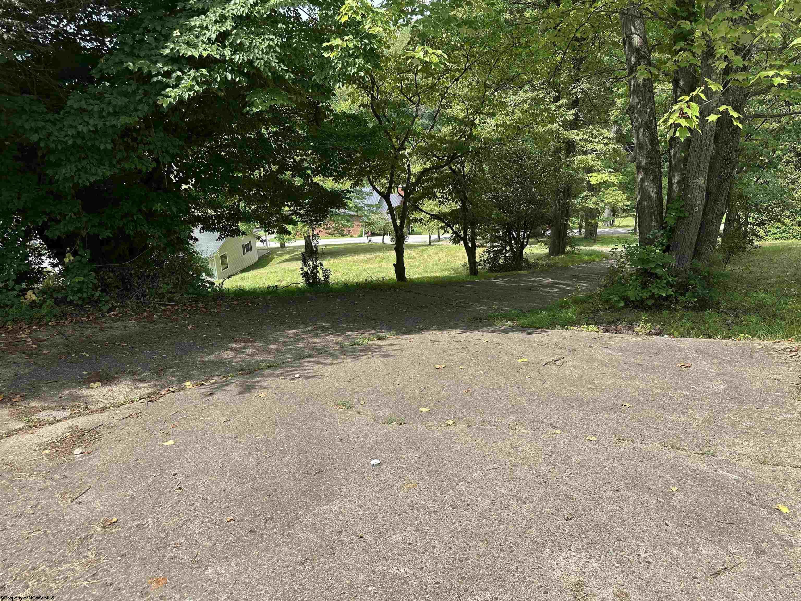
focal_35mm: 24
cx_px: 400
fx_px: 555
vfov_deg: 56.8
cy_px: 300
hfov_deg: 71.6
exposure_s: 1/2028
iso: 80
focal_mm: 6.86
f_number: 1.78
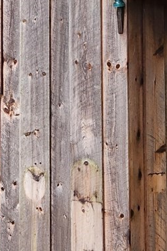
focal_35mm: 130
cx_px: -17
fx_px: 905
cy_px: 52
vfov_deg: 15.7
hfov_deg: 10.4
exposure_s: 1/180
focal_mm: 5.4
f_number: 1.8
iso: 80
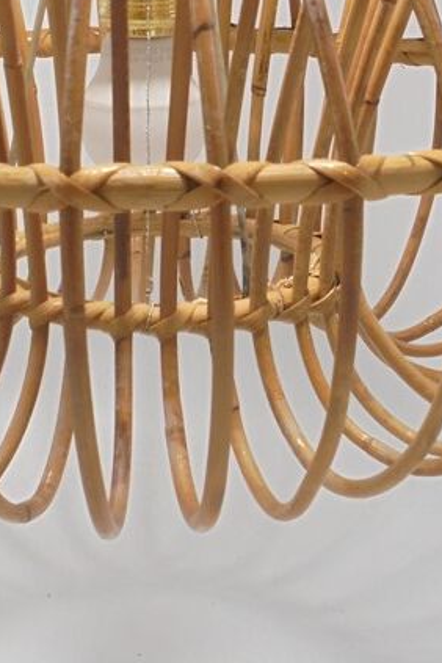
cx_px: 148
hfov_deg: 16.2
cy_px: -22
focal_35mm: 84
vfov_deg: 23.1
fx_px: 1547
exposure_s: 1/30
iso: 200
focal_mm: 6.9
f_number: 4.2
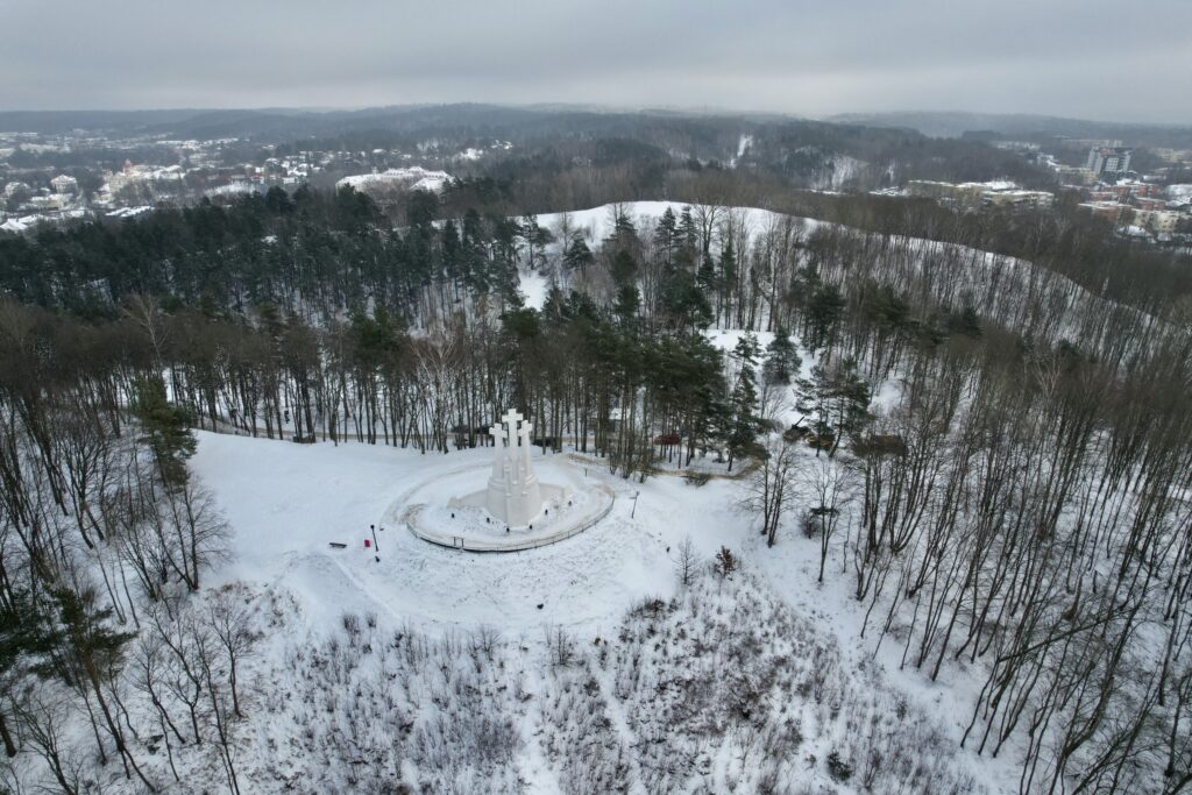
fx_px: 728
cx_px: 596
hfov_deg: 78.6
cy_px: 398
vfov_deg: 57.2
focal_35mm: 22
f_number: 2.8
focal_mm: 8.38
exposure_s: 1/400
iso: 100
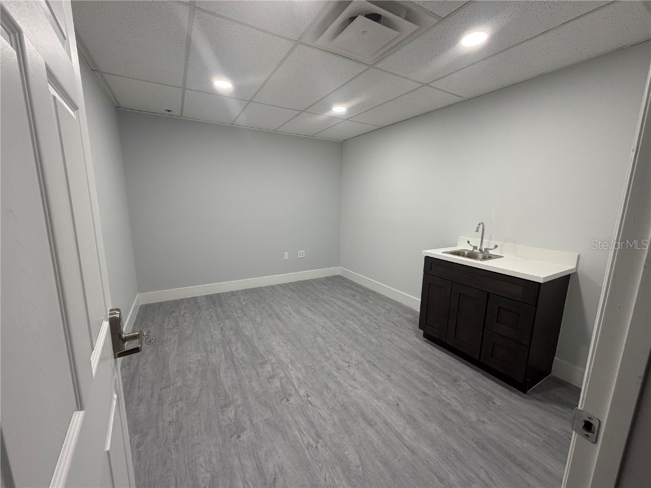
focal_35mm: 14
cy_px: 244
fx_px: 263
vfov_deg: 85.7
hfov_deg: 102.1
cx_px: 326
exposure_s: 1/120
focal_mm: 2.22
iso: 200
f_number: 2.2
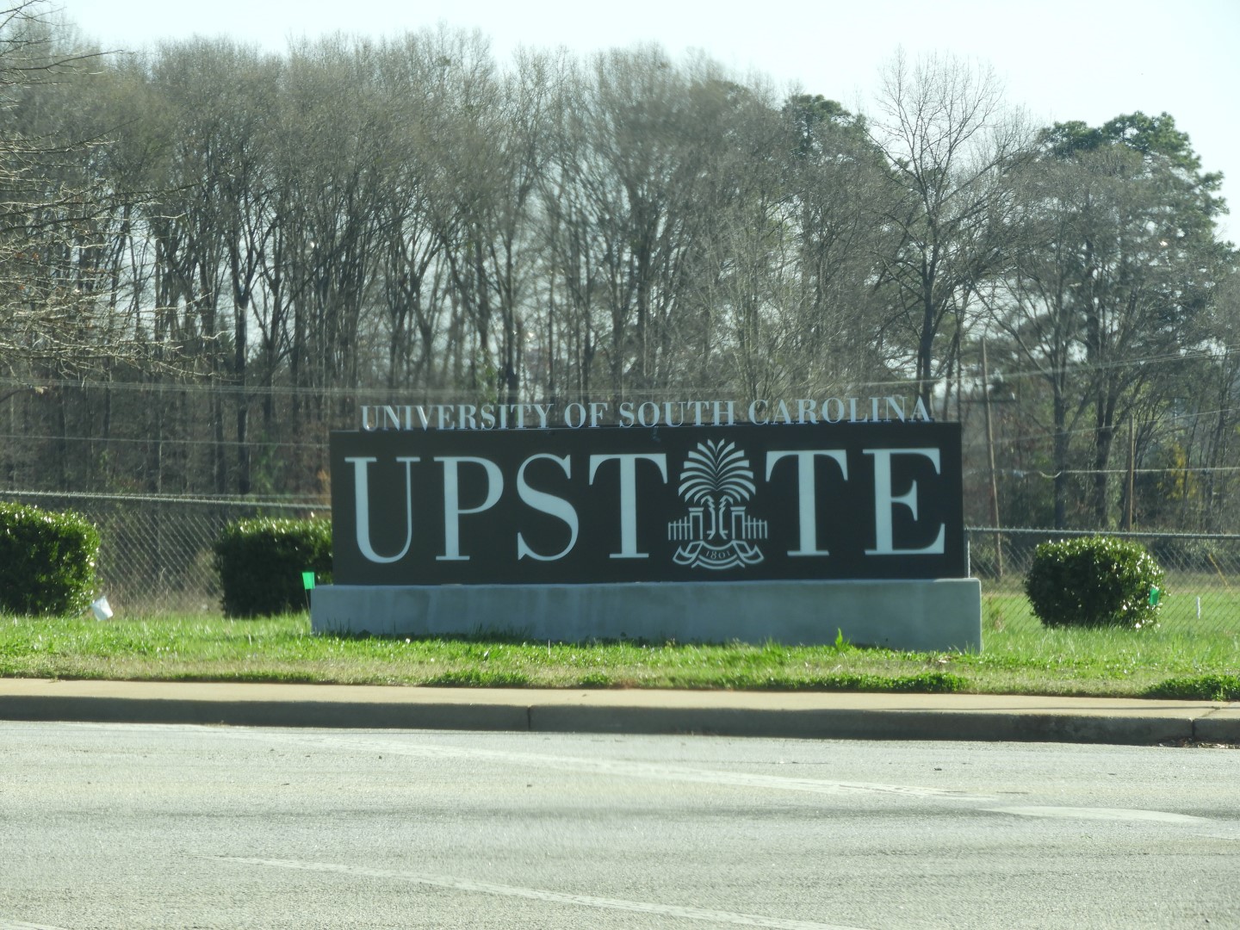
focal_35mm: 270
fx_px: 9672
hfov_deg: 7.3
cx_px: 620
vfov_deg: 5.5
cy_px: 465
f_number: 5.5
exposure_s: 1/200
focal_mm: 48.4
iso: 100
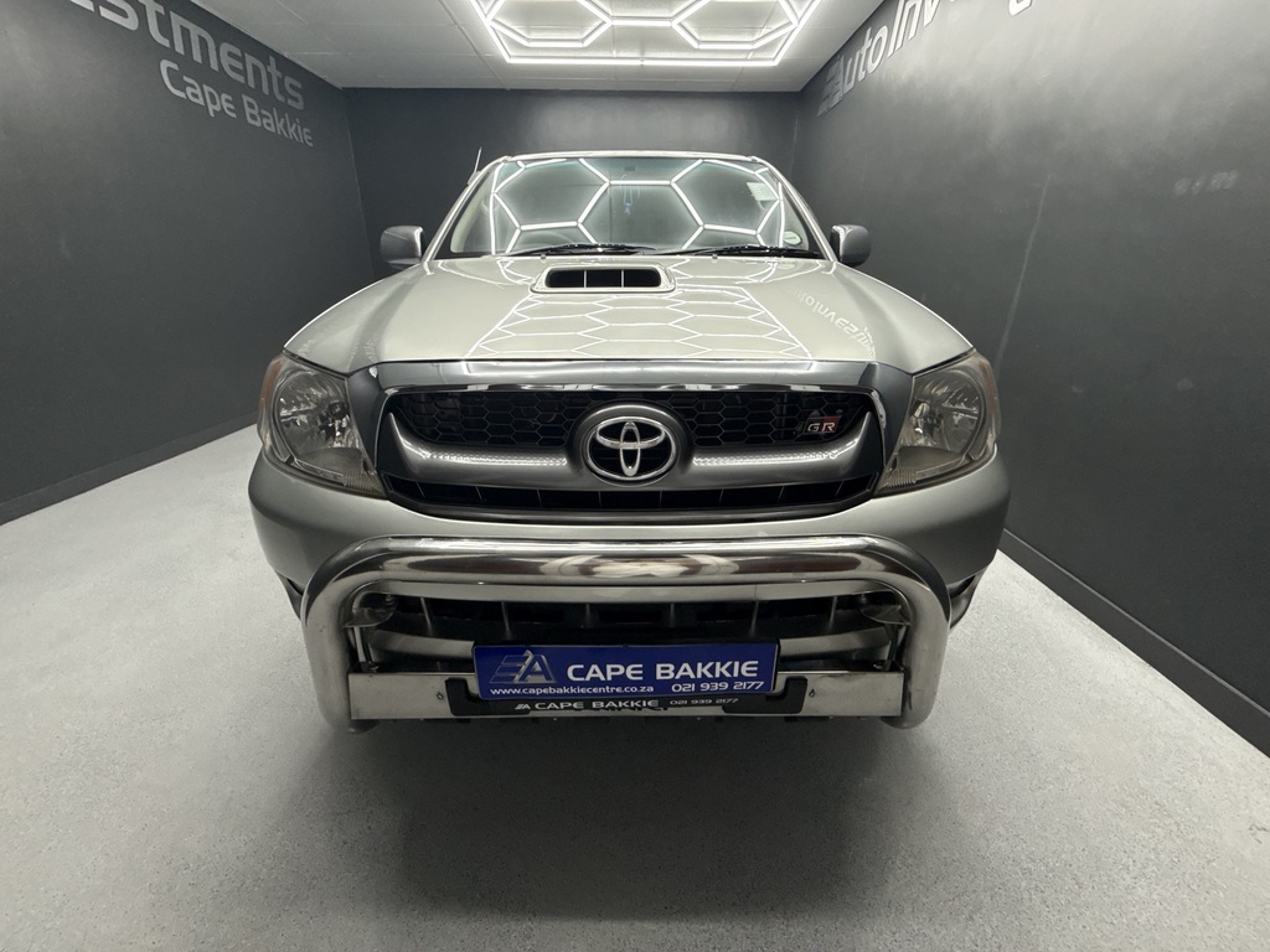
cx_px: 635
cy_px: 476
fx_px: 514
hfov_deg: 102.1
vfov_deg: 85.7
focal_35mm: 14
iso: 125
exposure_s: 1/100
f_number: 2.2
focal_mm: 2.22
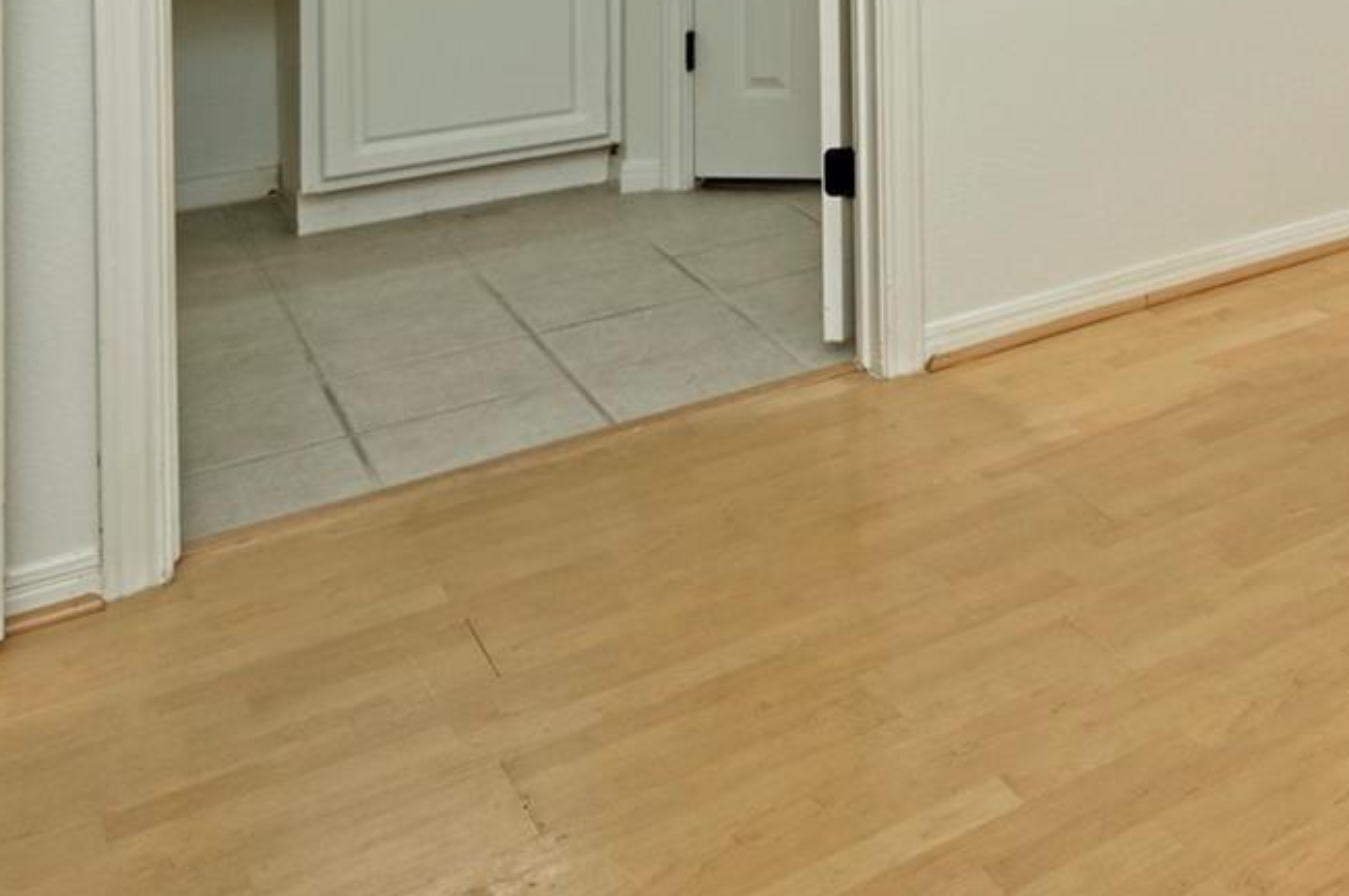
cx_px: 1744
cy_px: -273
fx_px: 1647
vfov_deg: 26.0
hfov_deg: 33.2
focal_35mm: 44
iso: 100
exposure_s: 1/30
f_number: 6.3
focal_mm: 14
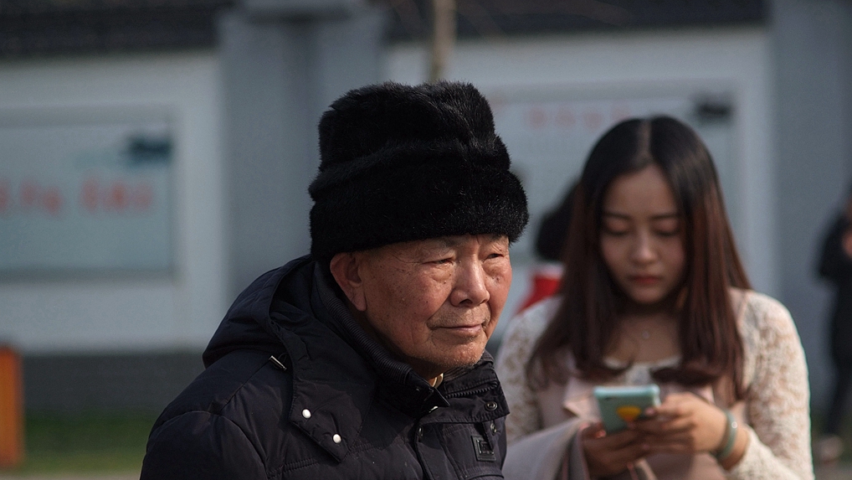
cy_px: 243
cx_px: 424
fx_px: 3932
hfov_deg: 12.4
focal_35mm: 174
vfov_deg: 7.0
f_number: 4
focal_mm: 110
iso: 250
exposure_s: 1/1600
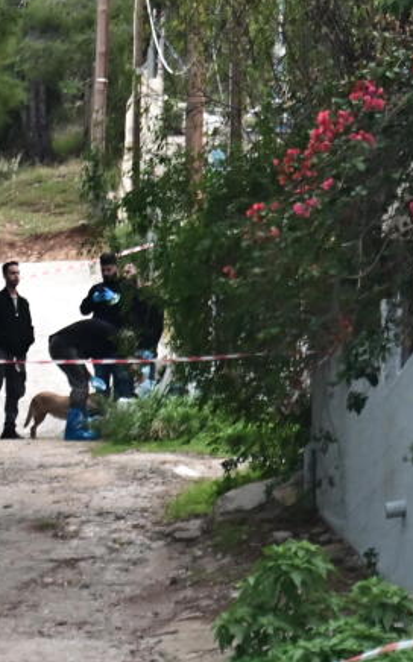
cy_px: 329
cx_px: 252
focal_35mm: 162
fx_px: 2921
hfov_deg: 8.1
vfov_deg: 12.9
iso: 800
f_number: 4
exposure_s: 1/1600
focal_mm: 70
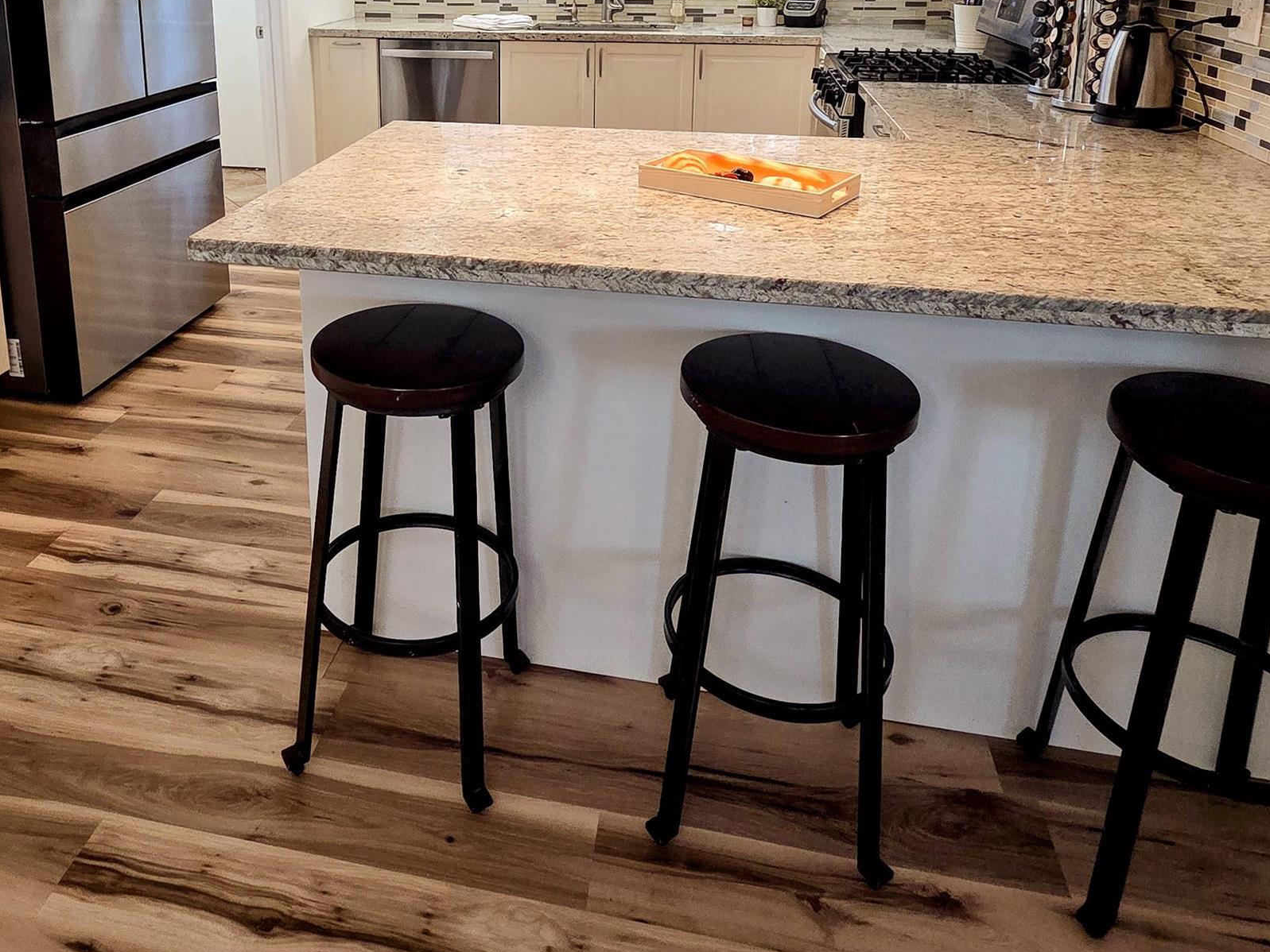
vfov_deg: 50.7
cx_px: 508
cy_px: 160
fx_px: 917
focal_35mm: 25
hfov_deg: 68.7
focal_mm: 2.2
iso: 250
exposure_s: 1/120
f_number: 2.2
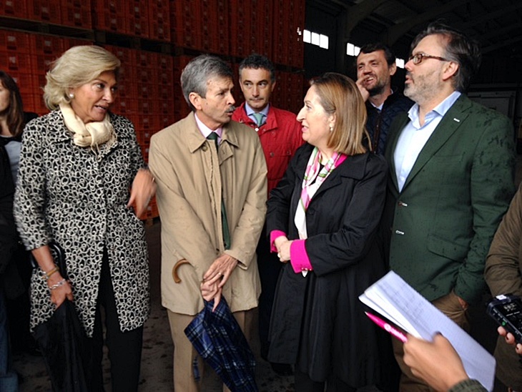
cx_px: 261
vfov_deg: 43.0
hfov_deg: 55.3
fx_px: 498
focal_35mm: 33
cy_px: 196
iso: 50
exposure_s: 1/20
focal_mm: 4.12
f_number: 2.4
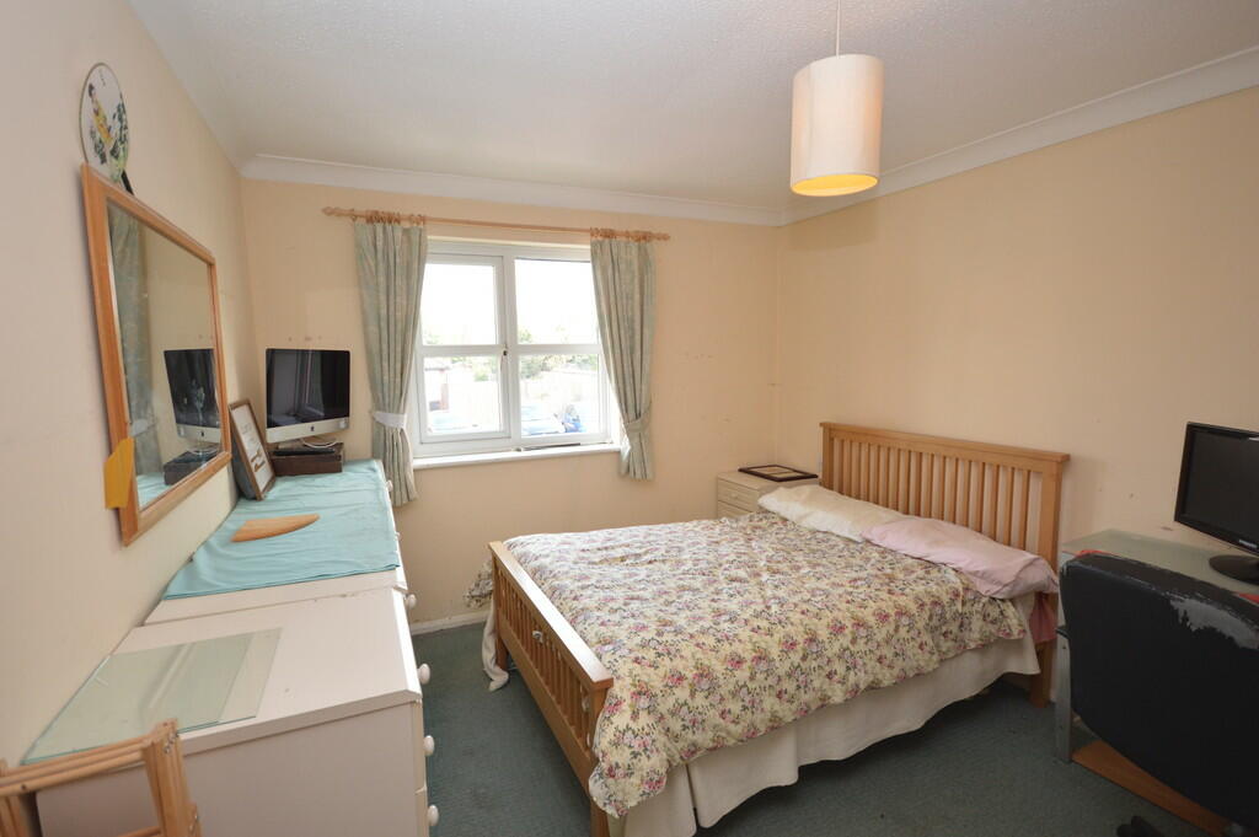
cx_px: 630
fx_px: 603
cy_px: 418
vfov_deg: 69.6
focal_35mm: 17
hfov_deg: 92.5
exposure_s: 1/80
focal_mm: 11.5
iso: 400
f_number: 4.5
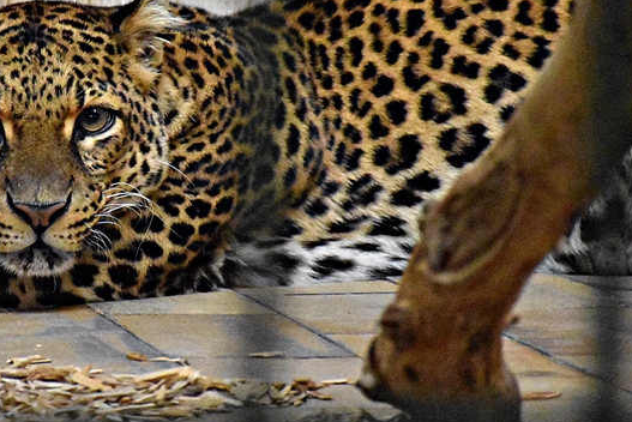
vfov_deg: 3.4
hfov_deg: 5.0
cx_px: 83
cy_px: 138
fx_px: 7166
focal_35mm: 408
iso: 12800
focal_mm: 140
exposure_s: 1/400
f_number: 5.6
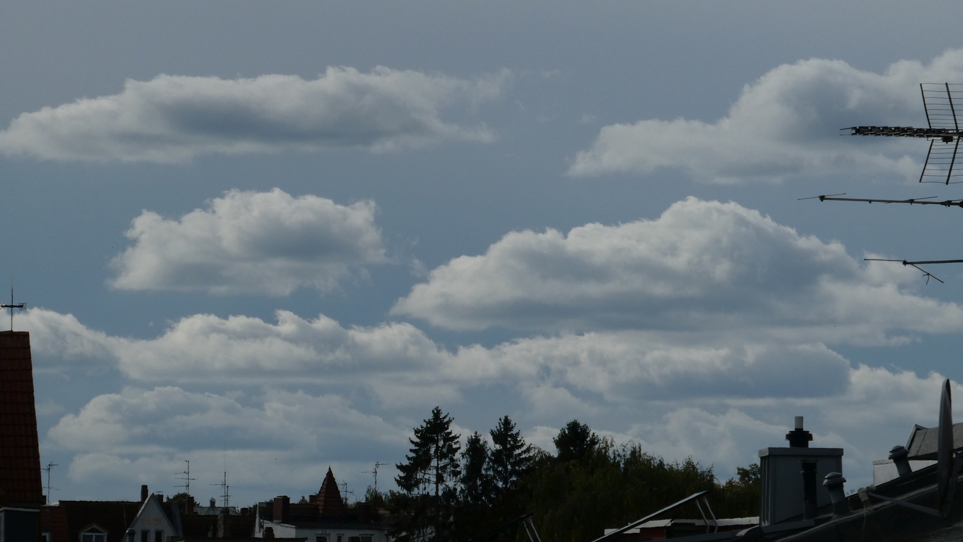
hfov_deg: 6.1
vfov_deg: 3.5
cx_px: 480
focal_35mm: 352
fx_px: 8987
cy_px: 186
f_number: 5.9
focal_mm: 57.7
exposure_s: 1/1000
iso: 80
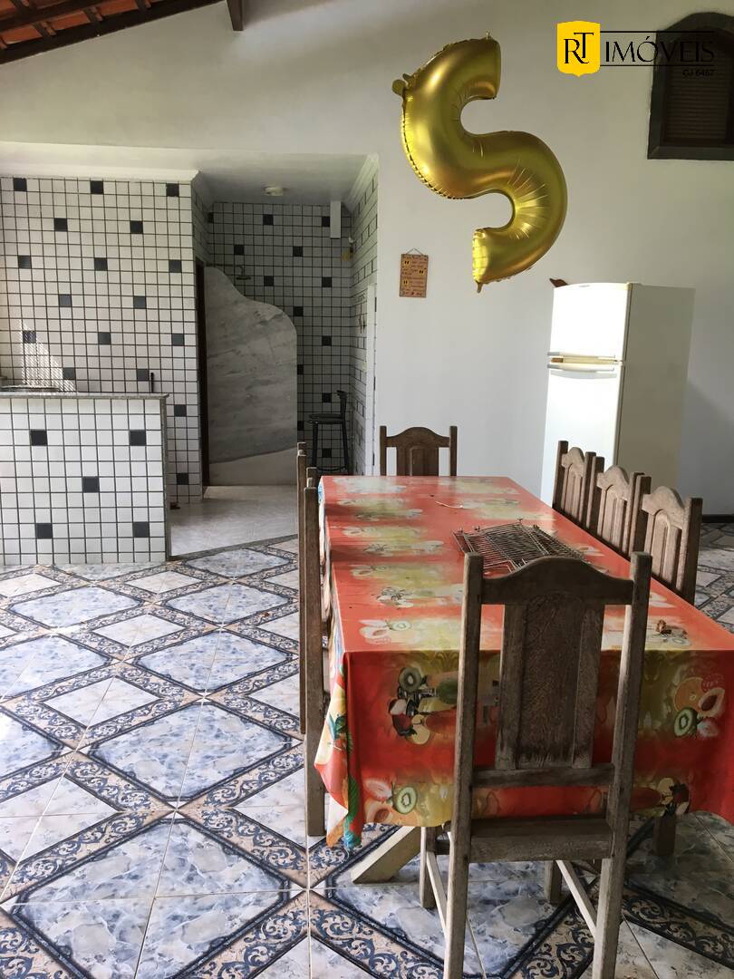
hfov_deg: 48.2
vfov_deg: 61.7
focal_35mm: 29
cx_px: 367
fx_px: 820
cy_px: 490
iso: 25
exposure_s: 1/30
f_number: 2.2
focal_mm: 4.15
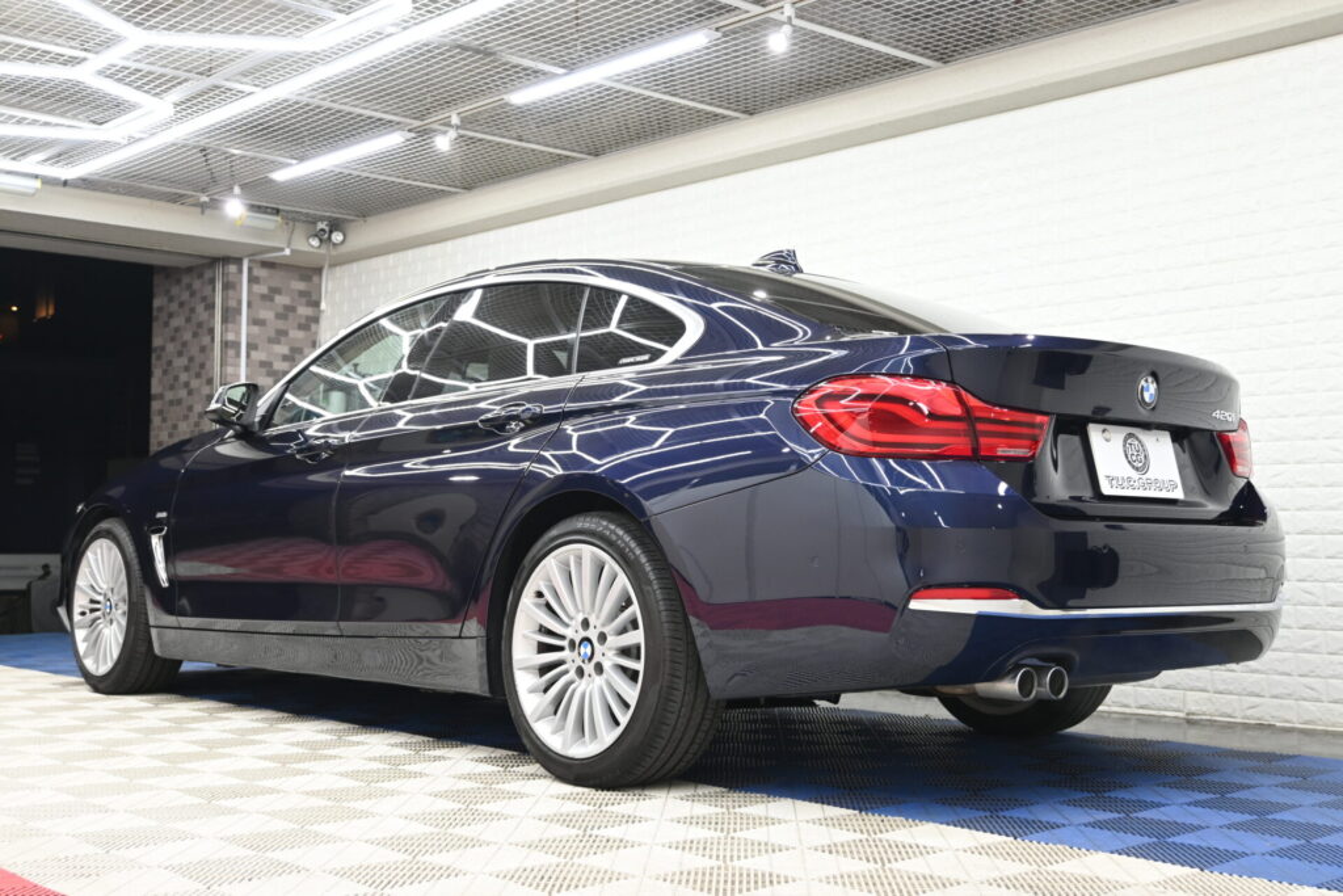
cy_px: 448
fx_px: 1539
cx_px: 672
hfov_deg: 47.1
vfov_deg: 32.5
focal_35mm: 41
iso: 360
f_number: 4.5
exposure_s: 1/40
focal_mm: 27.5
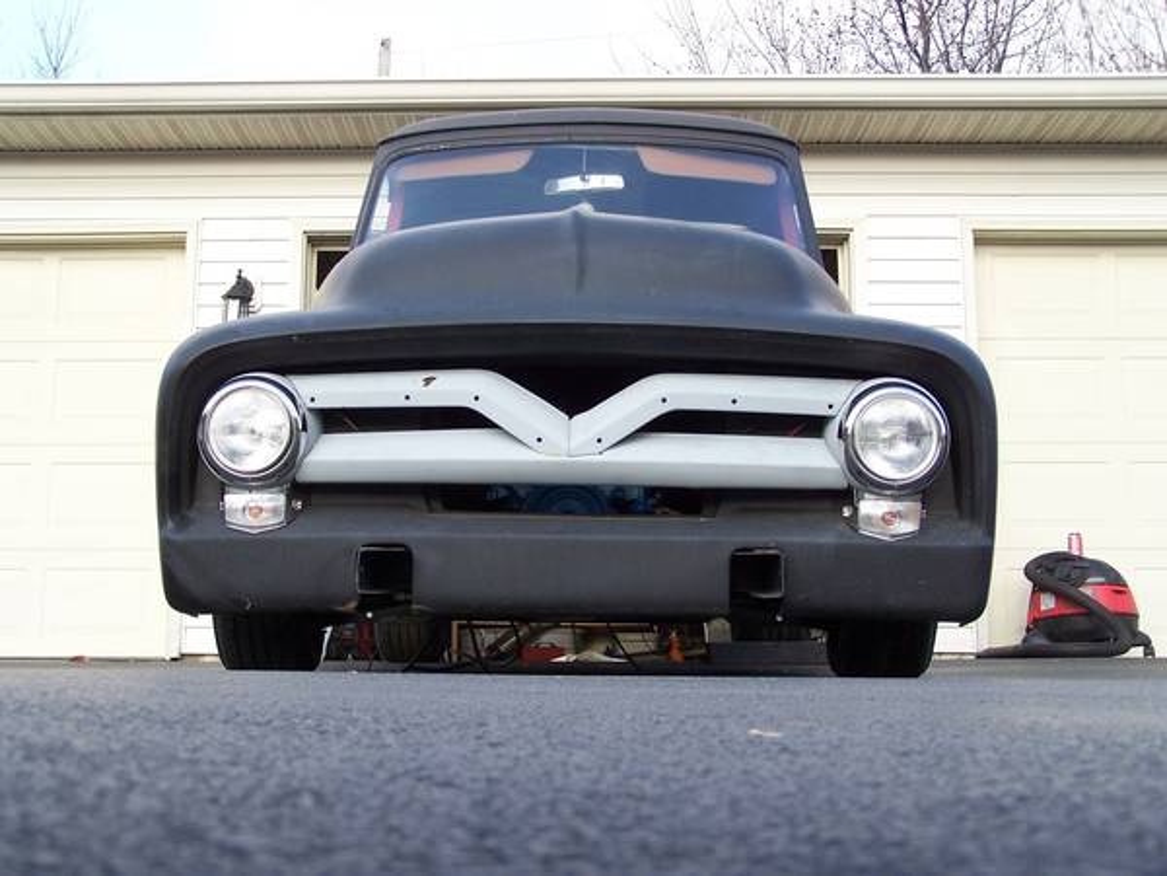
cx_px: 584
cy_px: 438
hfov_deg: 37.5
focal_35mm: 51
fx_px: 1719
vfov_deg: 28.6
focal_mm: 8.5
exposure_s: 1/180
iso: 80
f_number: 3
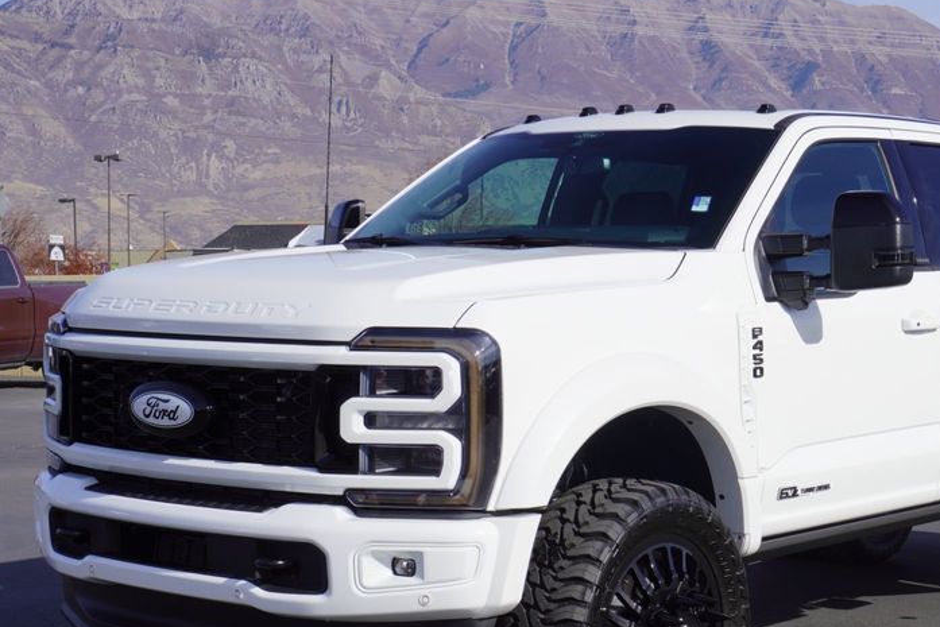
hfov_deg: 27.6
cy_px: 445
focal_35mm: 73
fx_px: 1899
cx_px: 637
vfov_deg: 18.7
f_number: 11
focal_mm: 33
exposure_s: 1/200
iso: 100
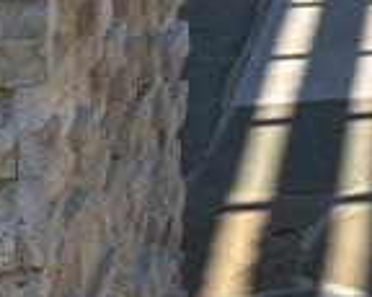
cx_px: 1263
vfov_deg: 8.2
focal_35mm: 181
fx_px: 1991
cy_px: -274
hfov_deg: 8.3
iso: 50
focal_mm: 5.96
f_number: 1.6
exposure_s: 1/2985
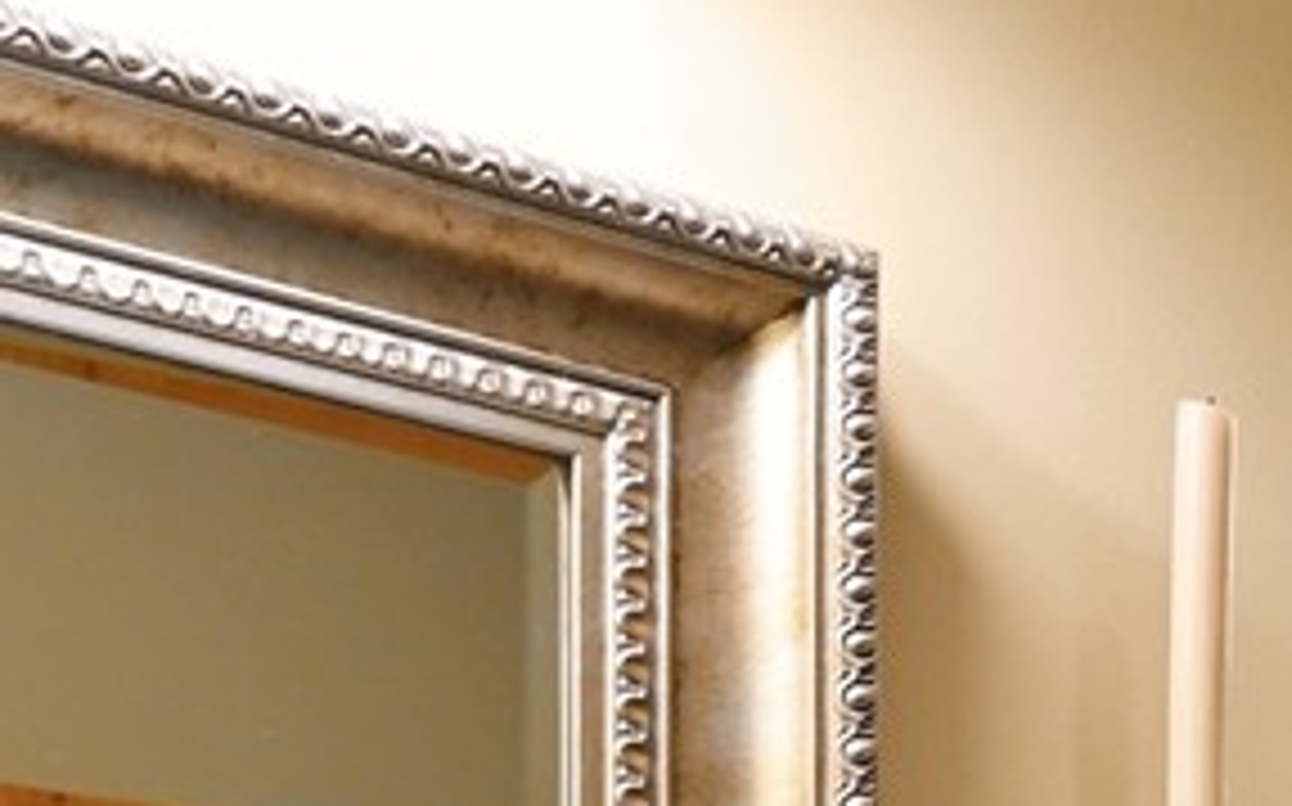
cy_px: 2094
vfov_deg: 8.4
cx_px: 3376
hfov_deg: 11.5
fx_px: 4891
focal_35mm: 139
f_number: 5.6
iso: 250
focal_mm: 18
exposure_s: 1/25
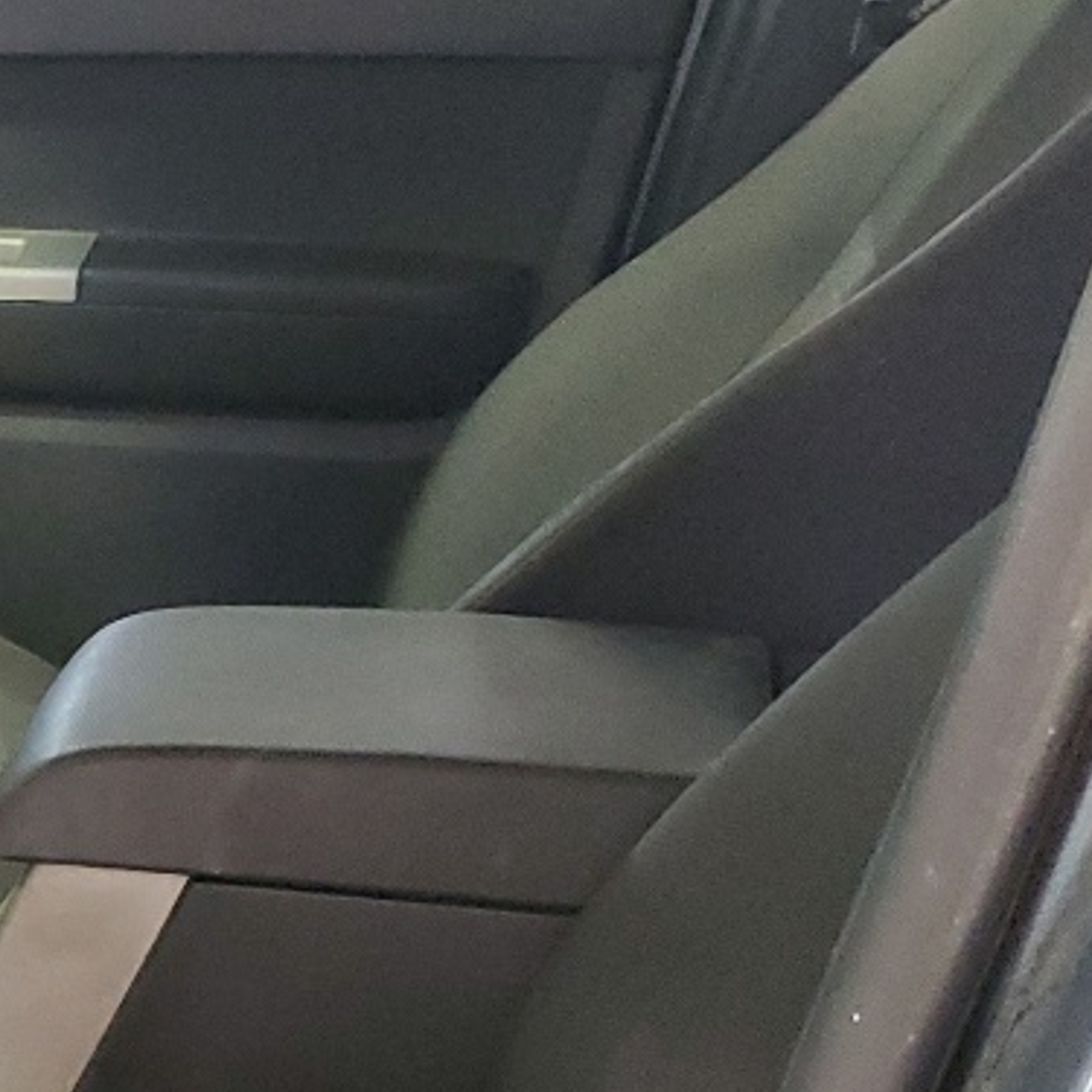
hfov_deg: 16.2
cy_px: 1182
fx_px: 3498
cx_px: -559
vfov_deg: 17.2
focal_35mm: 98
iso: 351
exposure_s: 1/30
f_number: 1.5
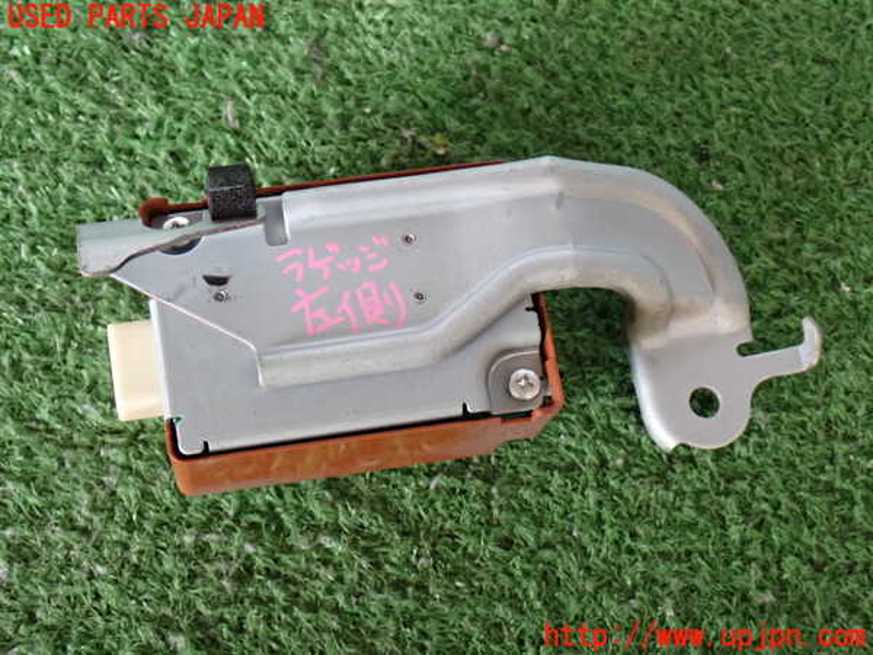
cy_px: 328
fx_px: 1463
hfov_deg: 33.2
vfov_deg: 25.2
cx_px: 436
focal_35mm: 58
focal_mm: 10.35
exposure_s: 1/60
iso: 400
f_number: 3.5
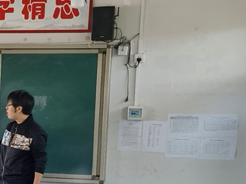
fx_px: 881
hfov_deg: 14.5
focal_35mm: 124
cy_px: 193
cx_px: -156
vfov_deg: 11.8
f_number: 1.9
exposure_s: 1/130
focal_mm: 6.67
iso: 50
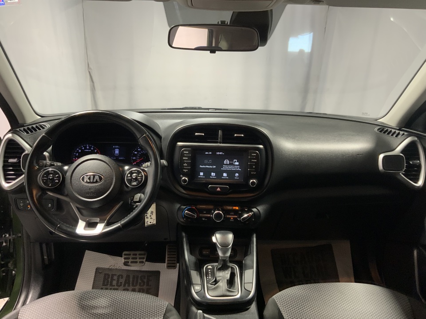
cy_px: 160
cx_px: 213
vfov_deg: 48.2
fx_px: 357
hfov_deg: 61.7
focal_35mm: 29
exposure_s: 1/60
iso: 125
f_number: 1.8
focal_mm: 3
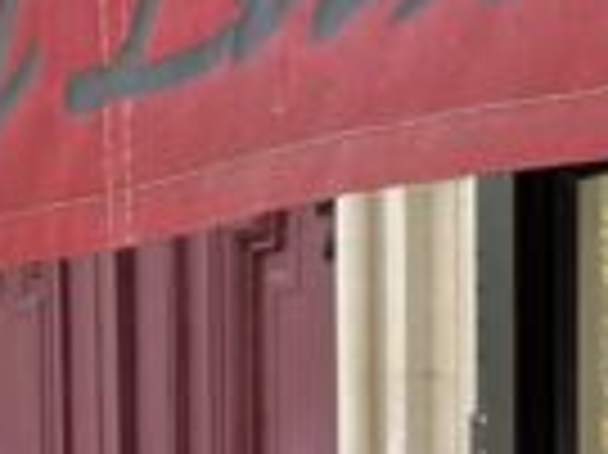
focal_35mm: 175
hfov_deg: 11.3
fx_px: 3071
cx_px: 378
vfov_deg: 8.1
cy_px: 899
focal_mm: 2.71
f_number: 2.2
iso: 32
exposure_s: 1/121
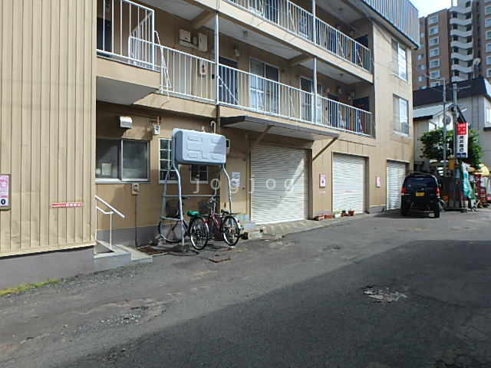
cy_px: 184
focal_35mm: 21
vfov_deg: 63.4
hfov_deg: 79.0
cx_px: 246
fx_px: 298
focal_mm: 3.7
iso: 125
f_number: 3.5
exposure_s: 1/640
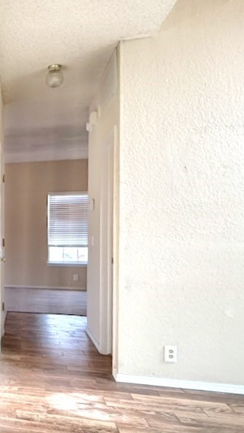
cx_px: -113
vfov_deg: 56.5
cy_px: 196
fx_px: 402
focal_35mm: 35
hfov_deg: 25.9
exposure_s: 1/60
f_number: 2.2
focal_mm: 2.22
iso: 250
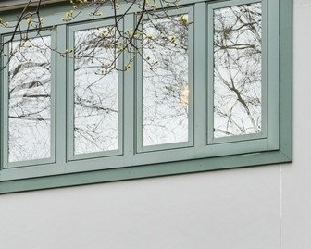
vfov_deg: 11.2
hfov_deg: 14.3
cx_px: 233
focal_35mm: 134
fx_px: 1234
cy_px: 344
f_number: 9.5
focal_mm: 30
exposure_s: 1/20
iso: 200
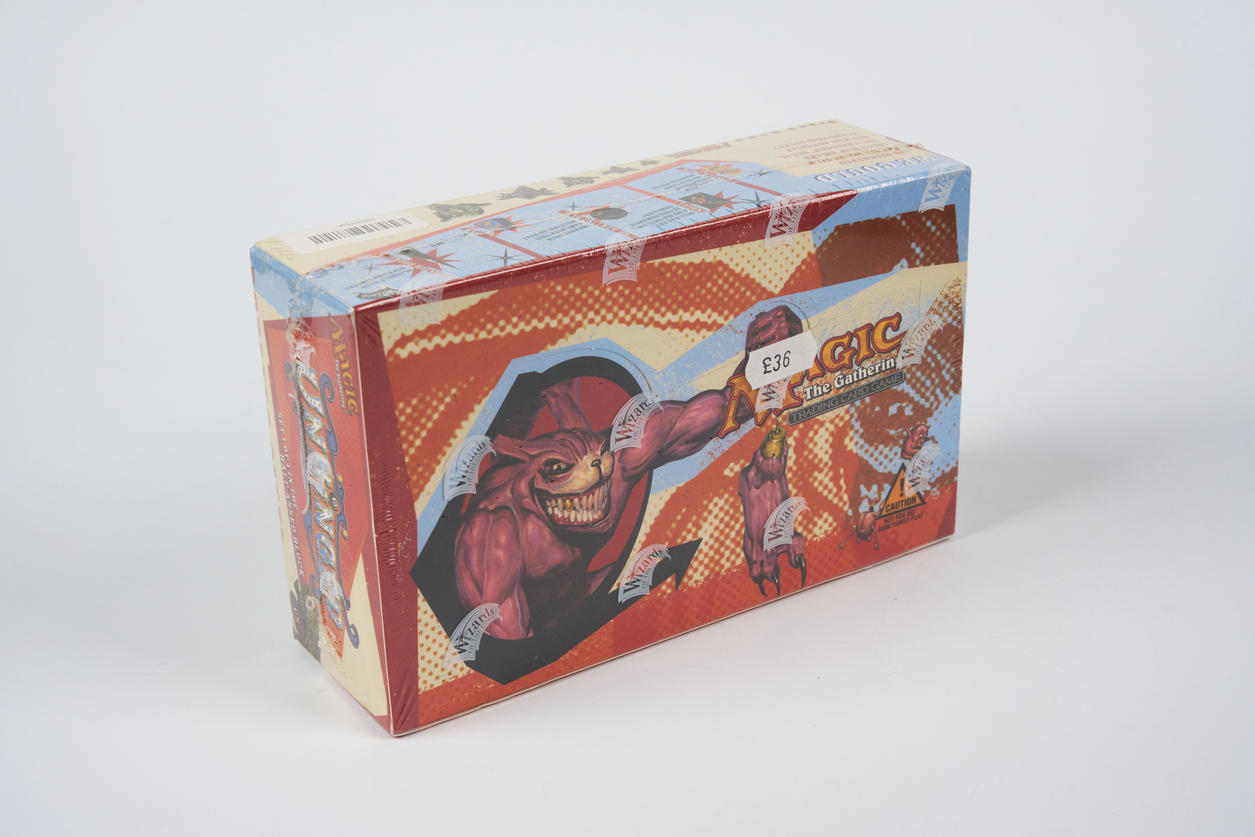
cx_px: 628
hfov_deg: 36.7
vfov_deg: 24.9
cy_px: 418
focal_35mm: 54
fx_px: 1893
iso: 800
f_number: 13
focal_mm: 54.3
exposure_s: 1/50
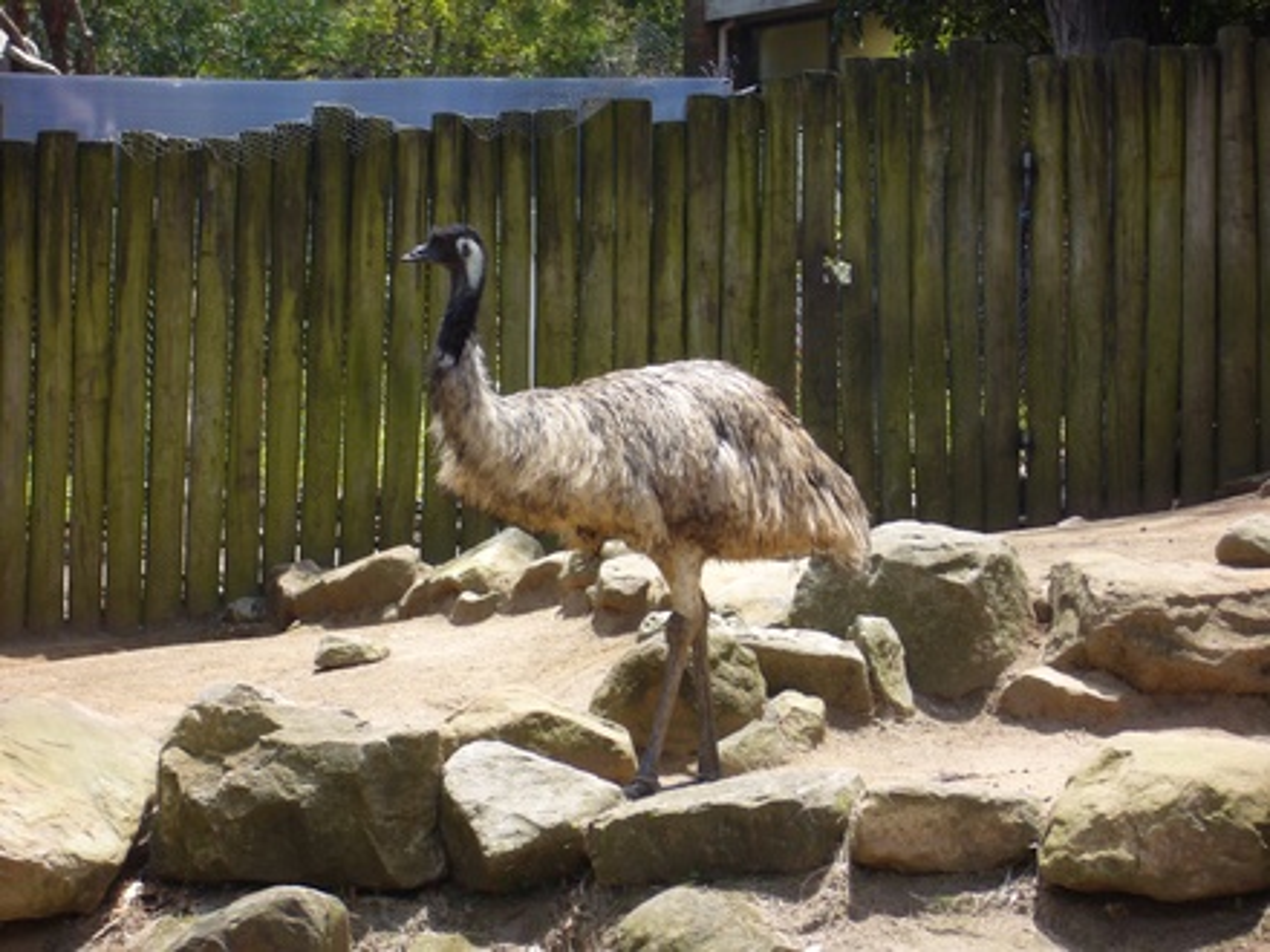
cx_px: 635
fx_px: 3852
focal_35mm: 105
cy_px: 476
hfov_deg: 18.7
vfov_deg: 14.1
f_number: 5
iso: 80
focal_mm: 17.4
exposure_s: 1/125
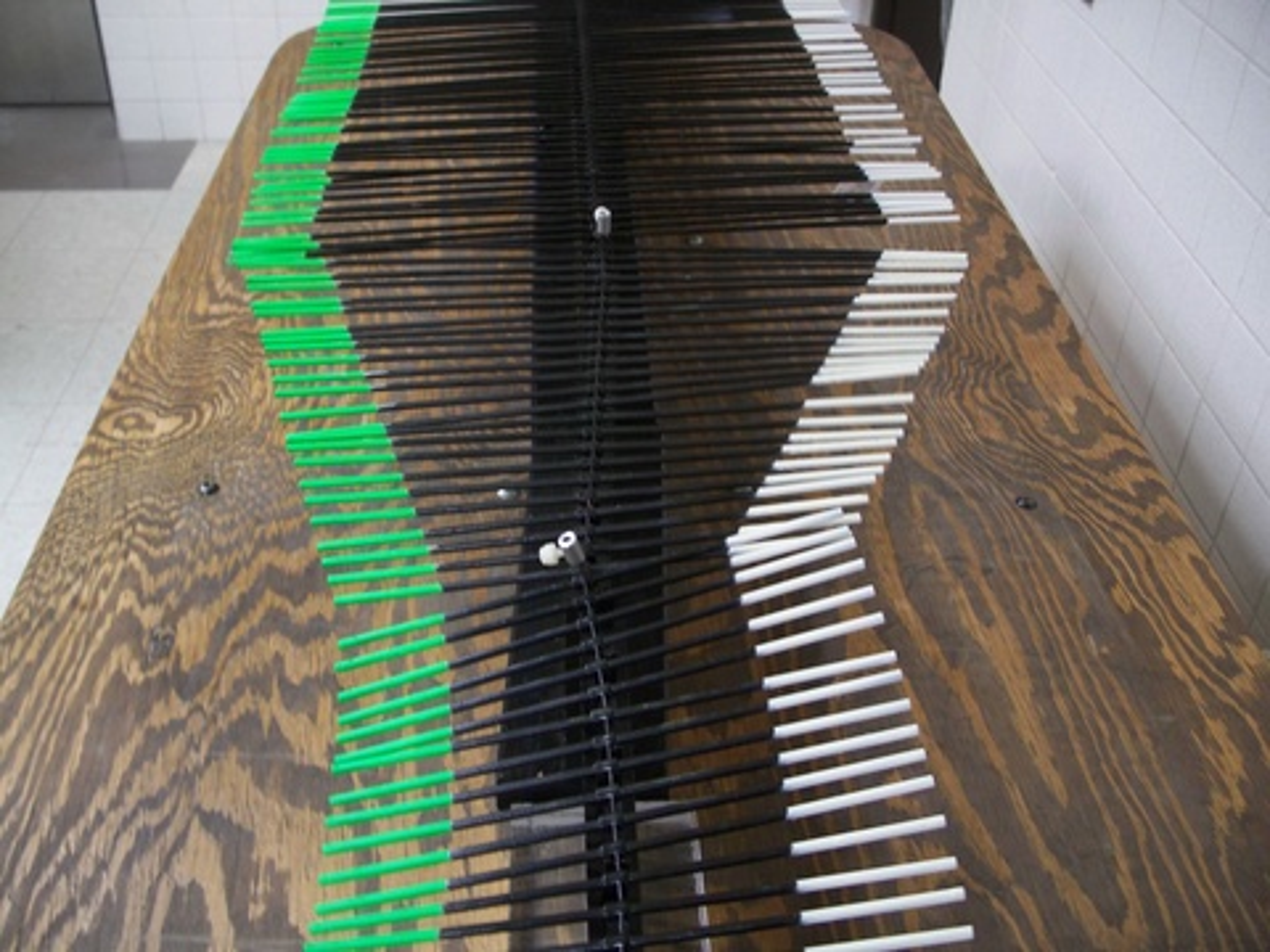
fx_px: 1357
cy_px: 476
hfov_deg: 50.1
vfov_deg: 38.7
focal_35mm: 37
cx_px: 635
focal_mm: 7.8
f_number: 2.8
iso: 200
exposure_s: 1/8
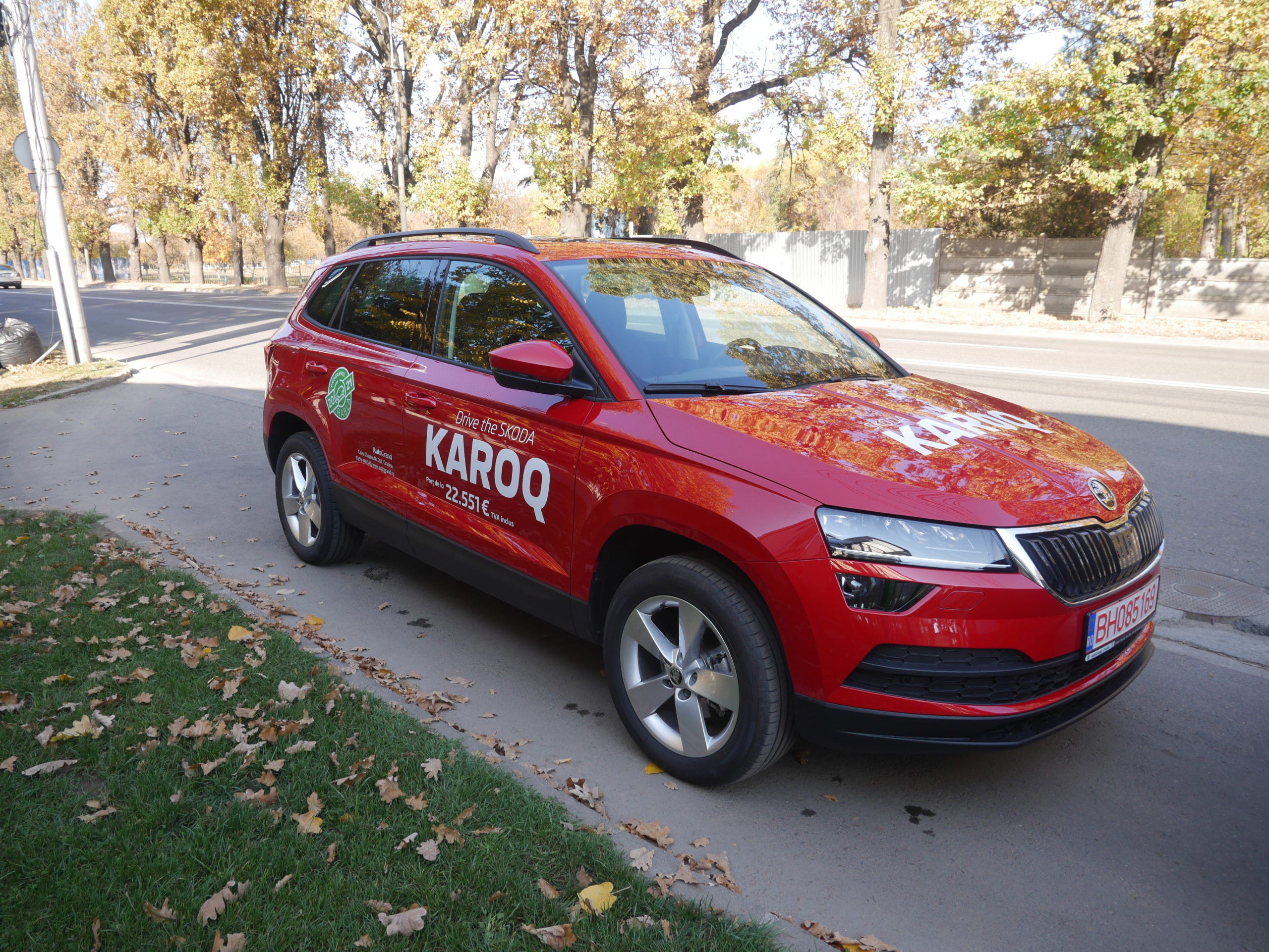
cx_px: 634
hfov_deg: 71.6
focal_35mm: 24
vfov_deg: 56.8
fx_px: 880
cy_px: 476
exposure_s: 1/200
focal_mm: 12
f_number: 4.5
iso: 200
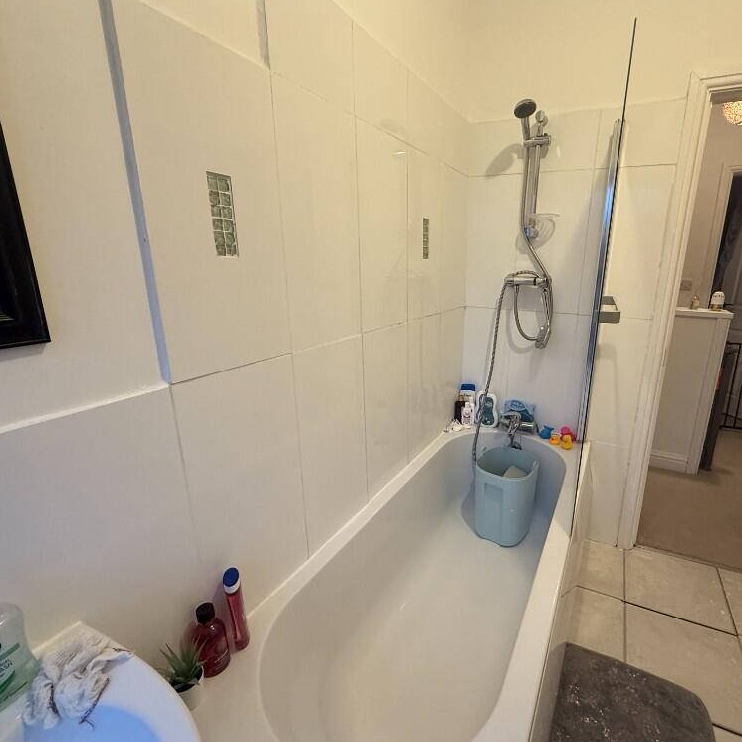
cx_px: 437
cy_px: 372
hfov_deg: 83.2
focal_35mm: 17
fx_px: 412
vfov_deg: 84.0
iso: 200
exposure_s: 1/50
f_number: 2.2
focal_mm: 2.22
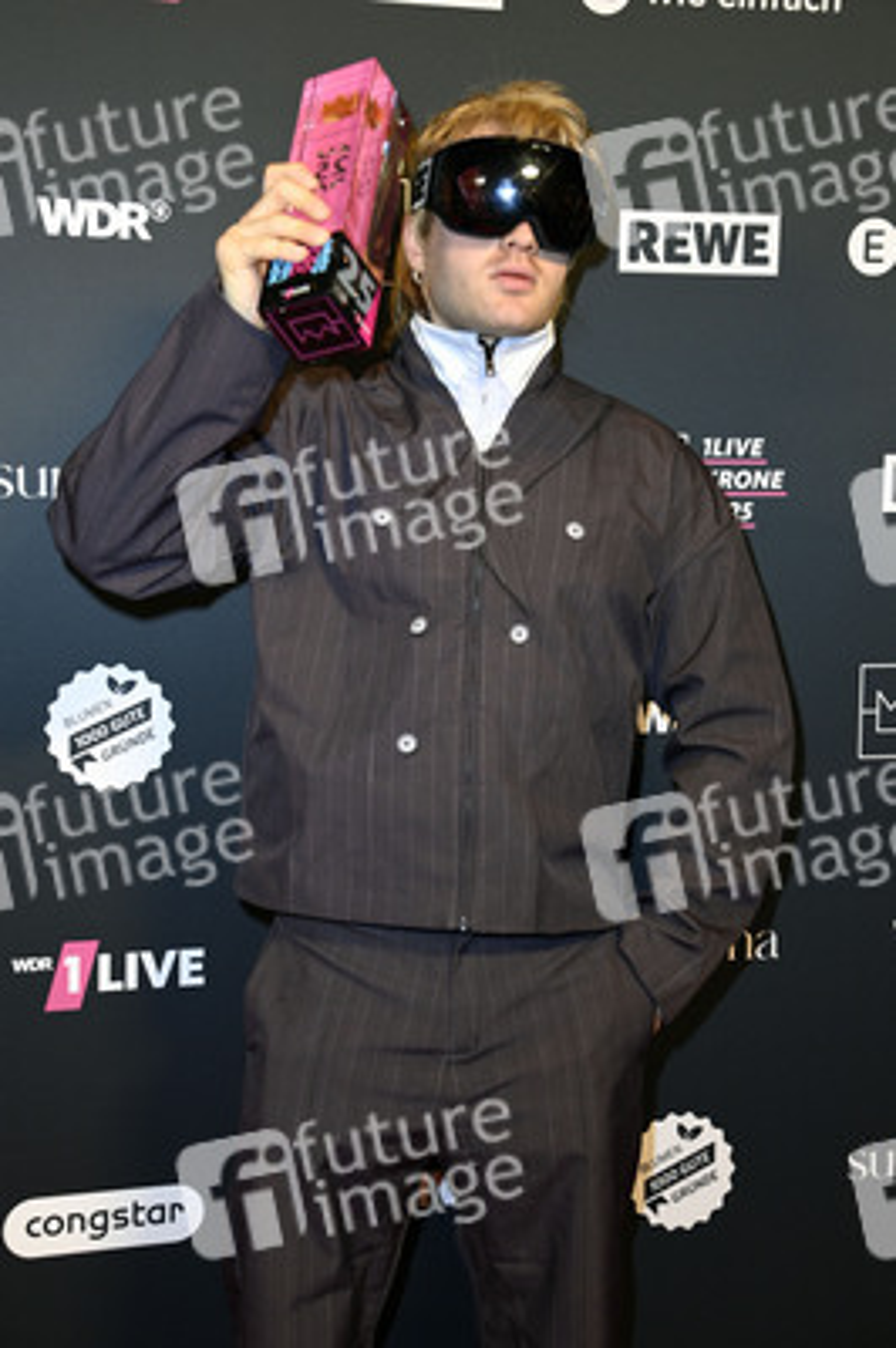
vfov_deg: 36.3
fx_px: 2057
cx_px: 448
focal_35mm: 55
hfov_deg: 24.6
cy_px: 674
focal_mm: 55
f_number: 5
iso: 2000
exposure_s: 1/200
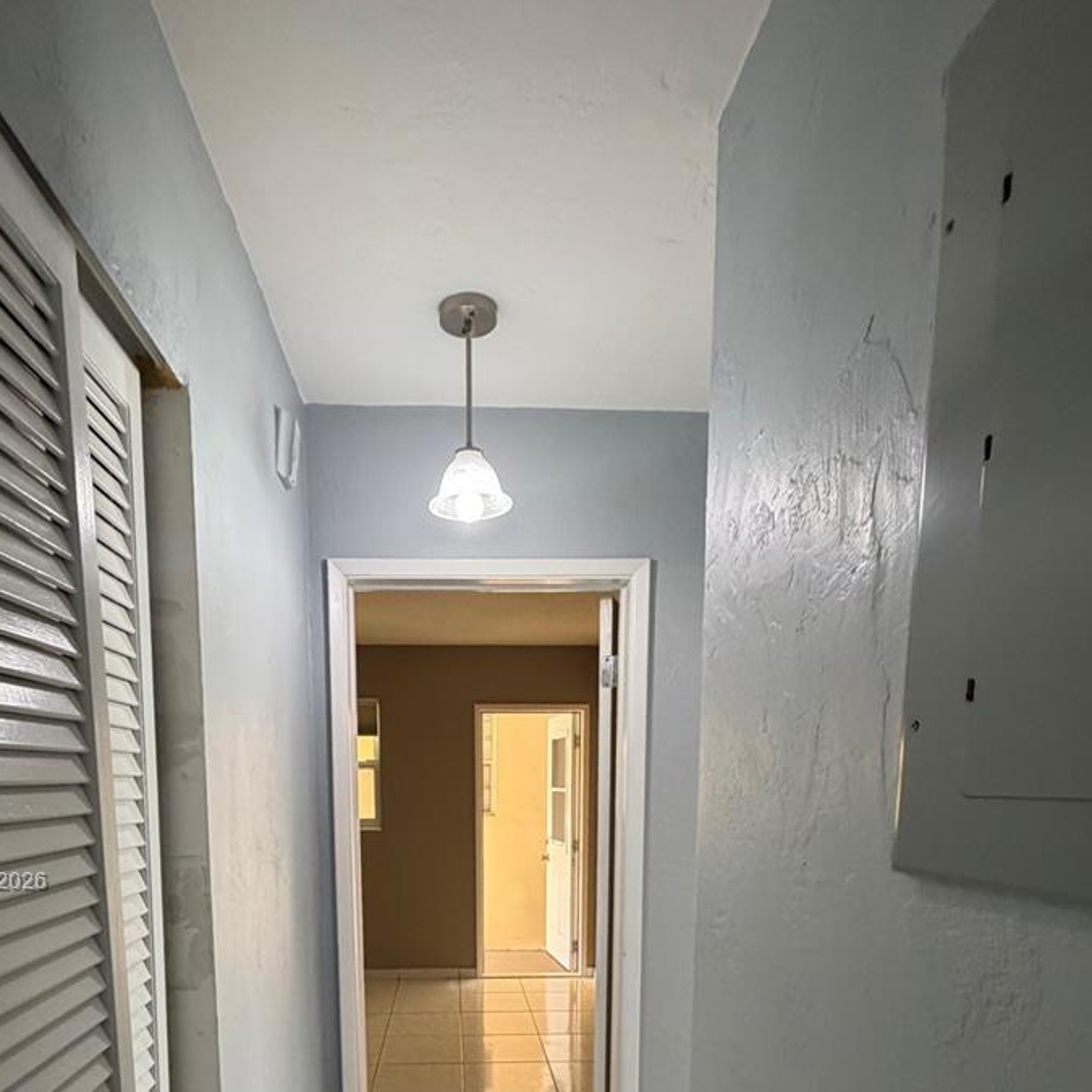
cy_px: 883
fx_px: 785
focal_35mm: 22
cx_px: 476
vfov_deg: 63.2
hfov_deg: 69.3
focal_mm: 2.22
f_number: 2.2
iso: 200
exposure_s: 1/60
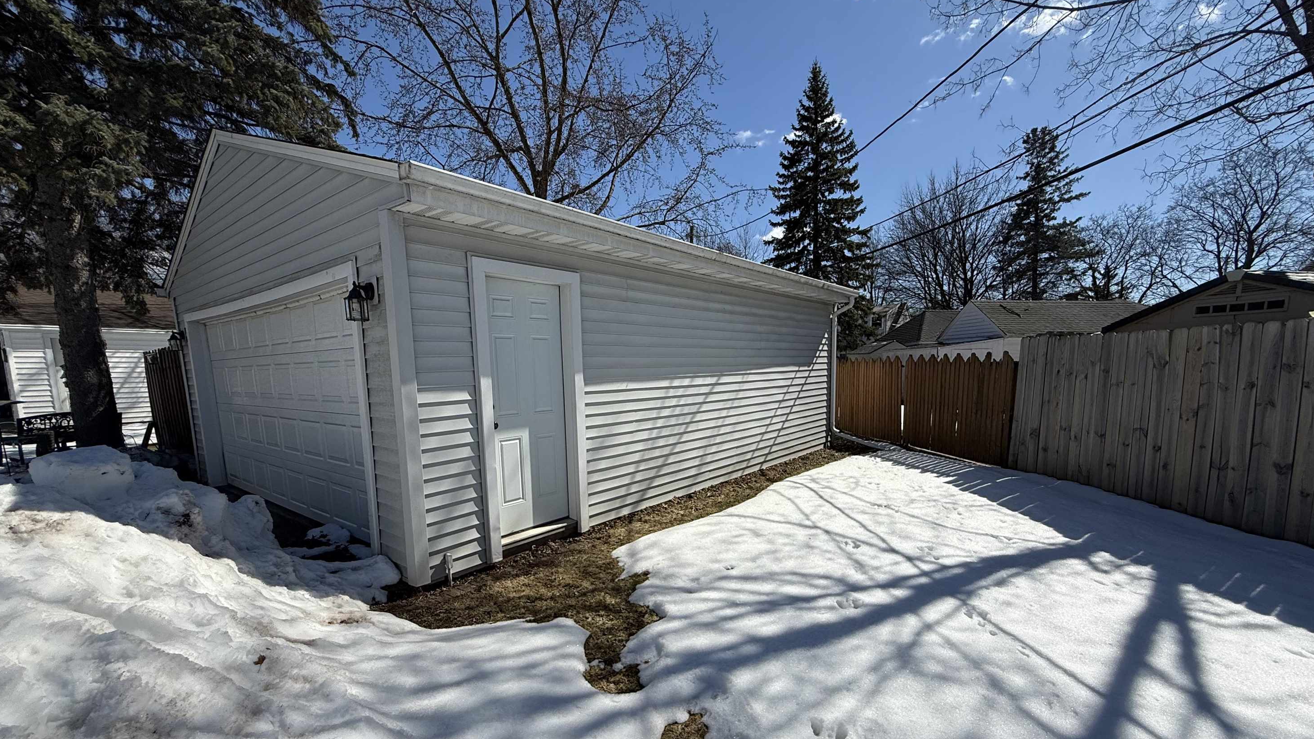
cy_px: 448
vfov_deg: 66.4
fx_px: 557
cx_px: 686
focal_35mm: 16
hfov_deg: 99.3
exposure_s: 1/5618
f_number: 2.2
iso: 64
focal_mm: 2.22
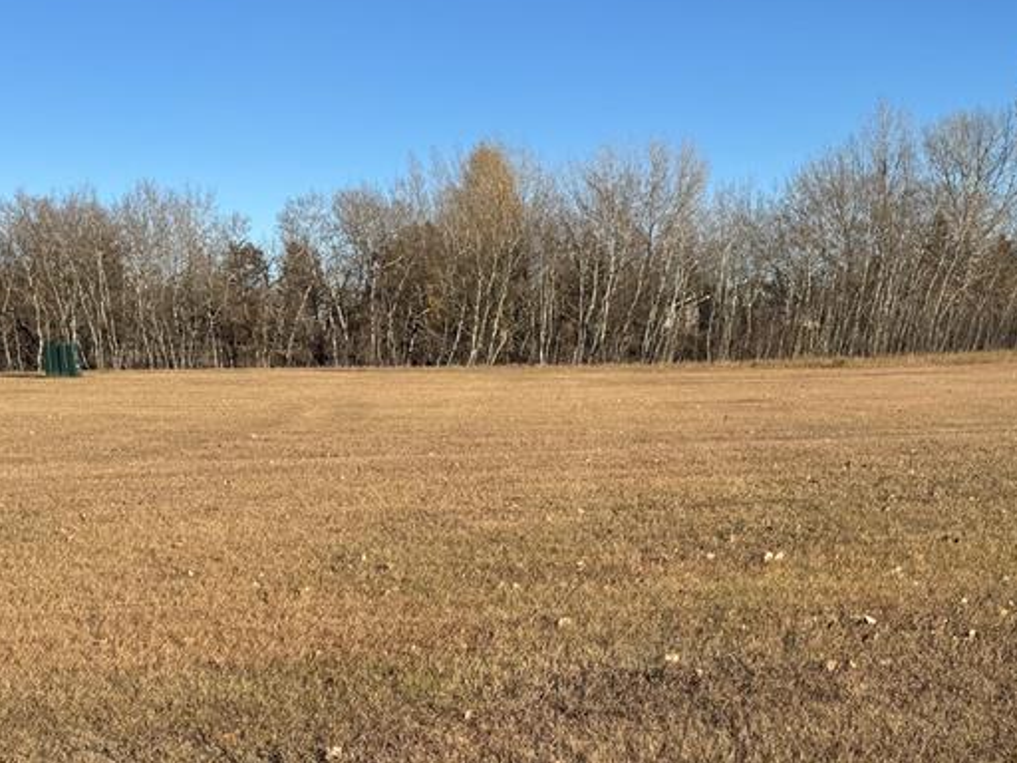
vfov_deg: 29.6
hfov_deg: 39.5
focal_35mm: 48
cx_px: 618
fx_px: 1410
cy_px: 606
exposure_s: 1/4049
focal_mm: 6.76
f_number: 1.78
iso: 80
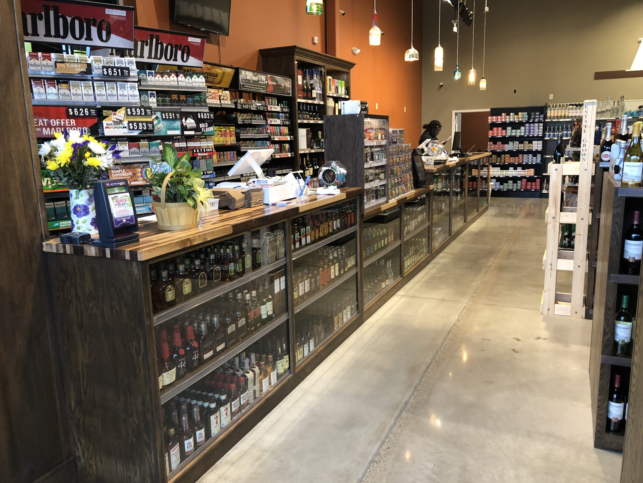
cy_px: 242
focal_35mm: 28
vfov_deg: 49.7
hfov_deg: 63.4
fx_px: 520
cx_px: 322
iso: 40
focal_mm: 4
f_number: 1.8
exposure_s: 1/17
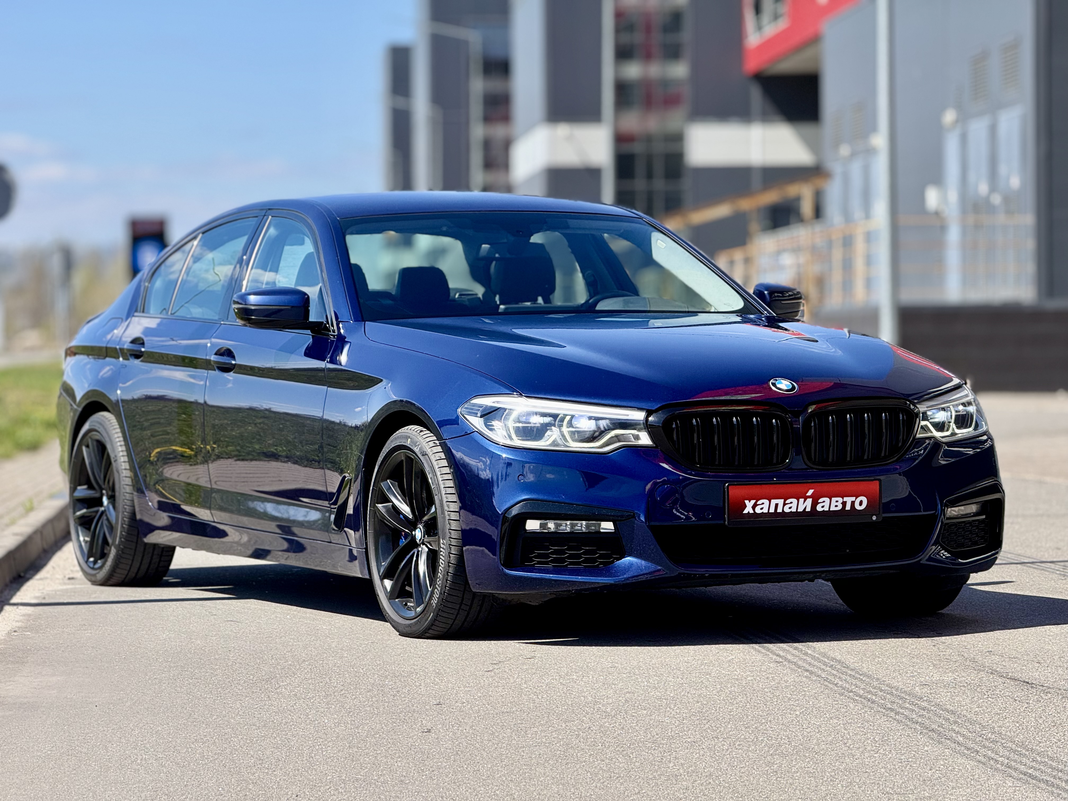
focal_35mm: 120
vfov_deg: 12.3
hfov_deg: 16.4
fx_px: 3702
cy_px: 400
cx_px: 534
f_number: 2.8
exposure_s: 1/1064
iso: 50
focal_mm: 15.66
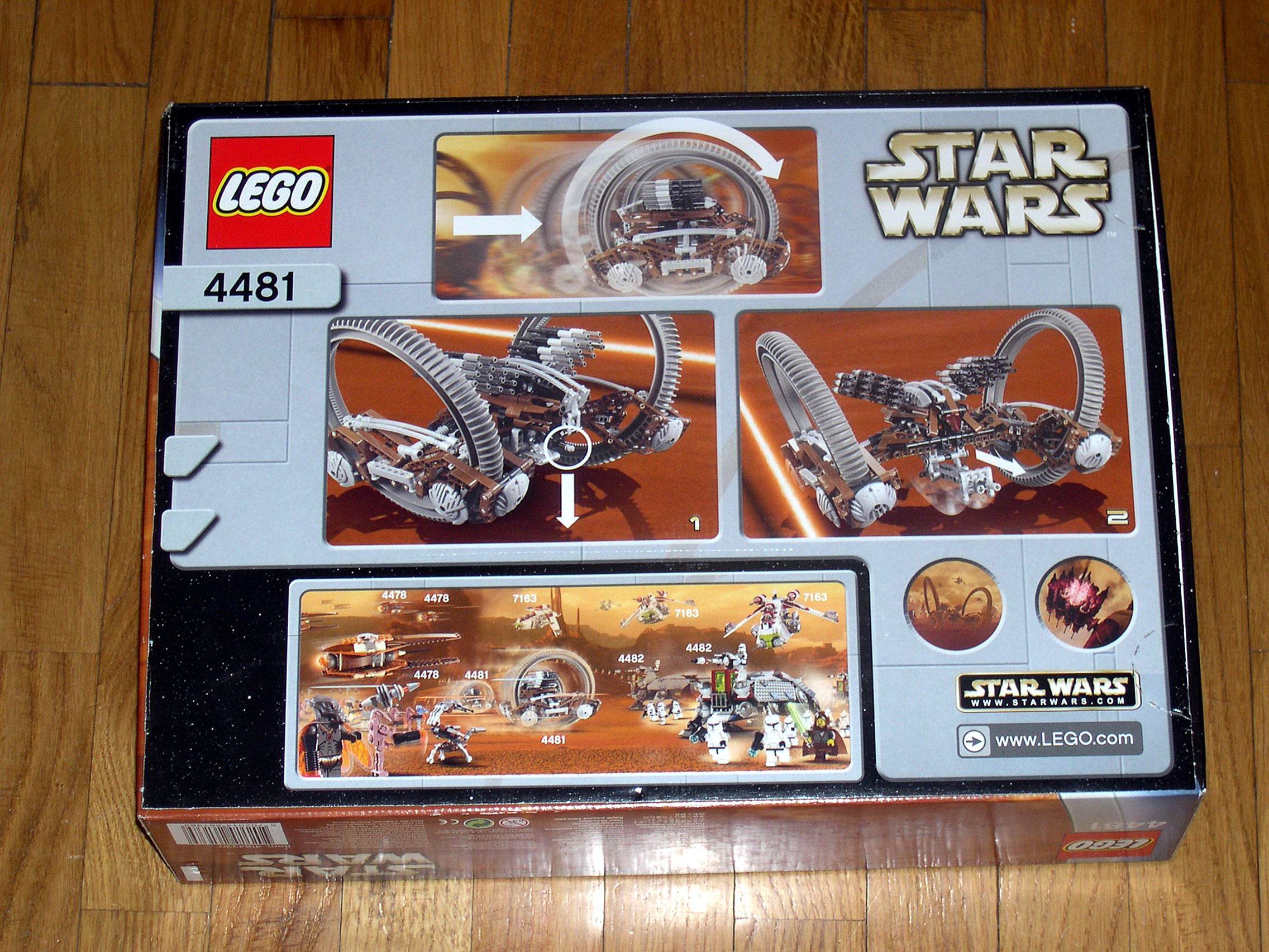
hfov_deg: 21.3
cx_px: 634
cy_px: 476
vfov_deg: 16.1
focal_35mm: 92
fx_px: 3373
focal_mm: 19.5
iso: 100
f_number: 4.5
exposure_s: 1/60
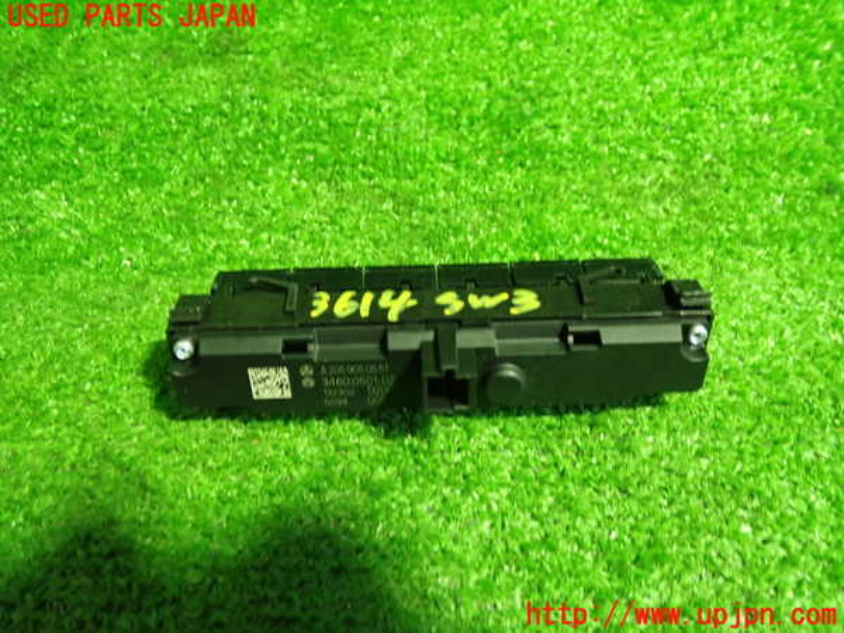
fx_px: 731
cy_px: 316
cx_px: 422
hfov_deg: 60.0
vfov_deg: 46.8
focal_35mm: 30
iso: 640
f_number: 2.3
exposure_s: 1/30
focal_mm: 5.4
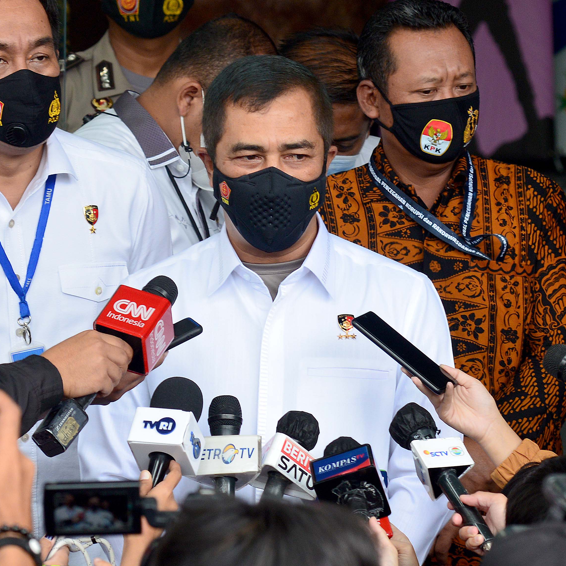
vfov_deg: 5.1
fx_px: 6382
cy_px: 234
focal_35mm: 345
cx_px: 336
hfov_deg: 5.1
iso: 640
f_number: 9
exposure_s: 1/125
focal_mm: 155
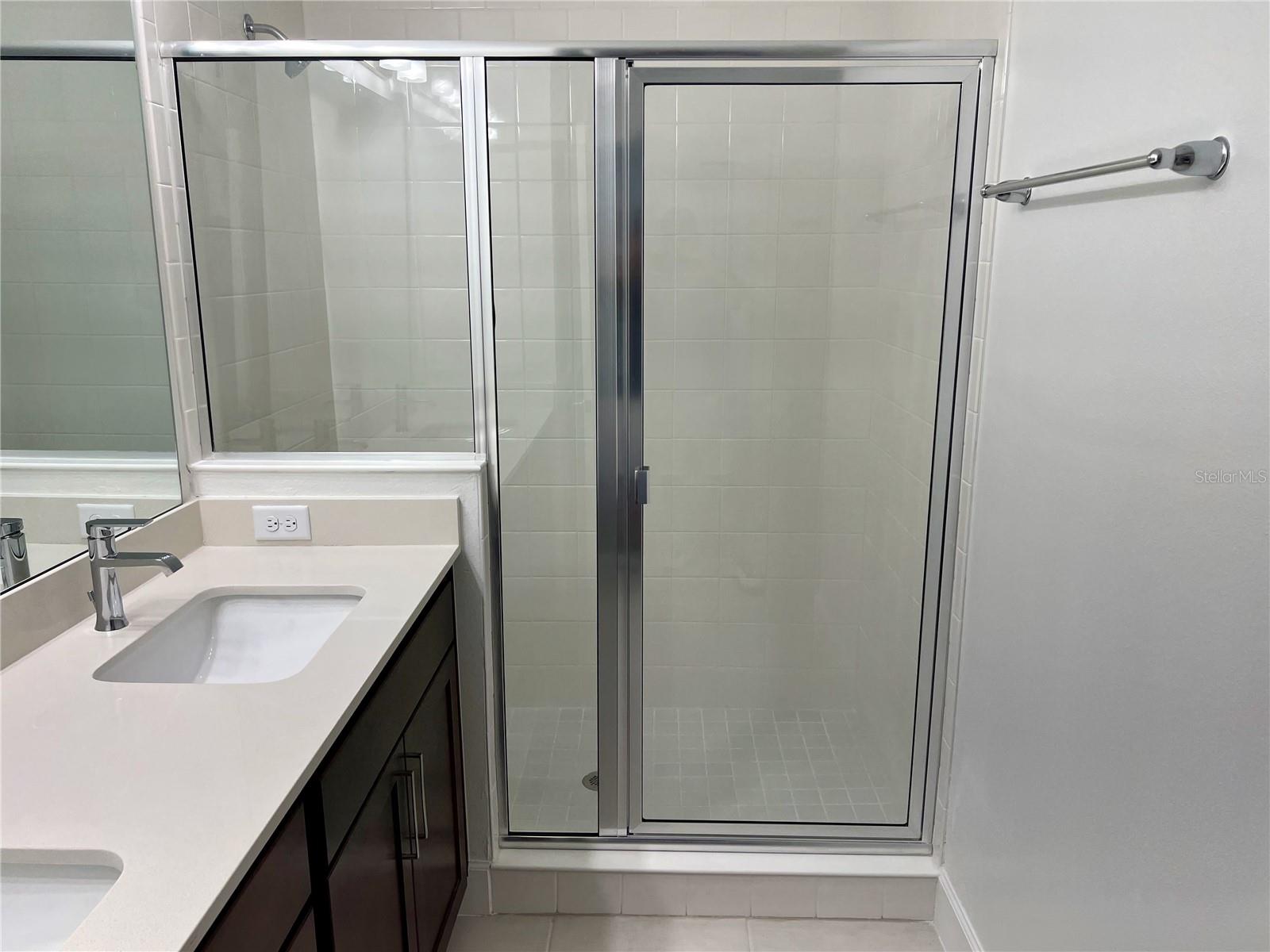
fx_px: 954
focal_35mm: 26
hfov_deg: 67.3
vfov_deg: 53.1
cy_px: 476
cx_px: 635
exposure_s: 1/129
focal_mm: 5.7
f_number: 1.5
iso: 32
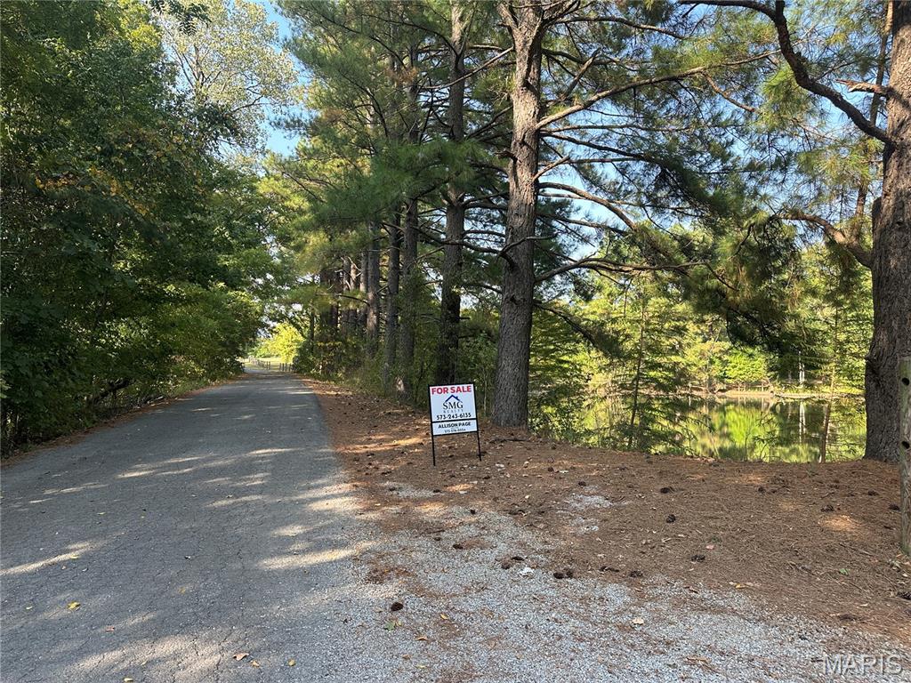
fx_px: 632
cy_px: 342
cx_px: 456
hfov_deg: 71.6
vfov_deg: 56.8
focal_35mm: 24
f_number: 1.78
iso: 80
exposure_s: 1/380
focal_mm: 6.86
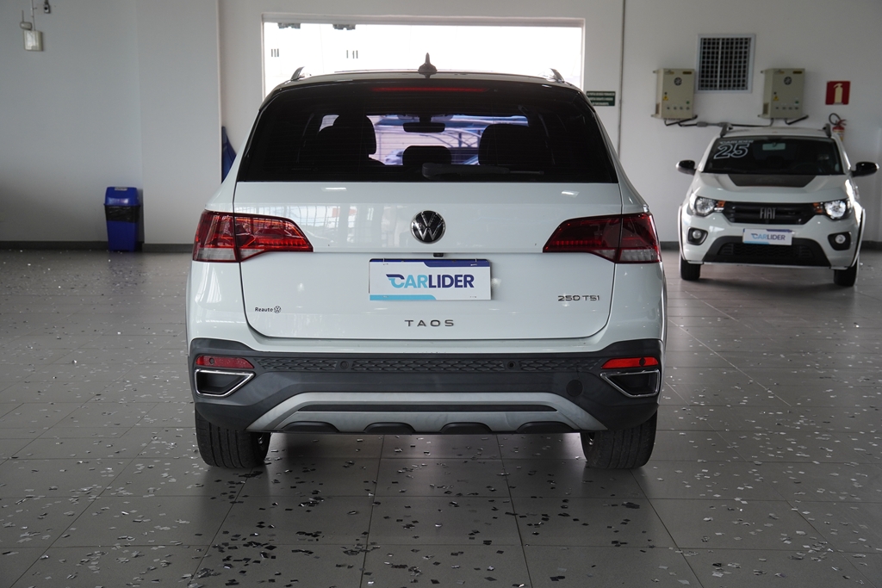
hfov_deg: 45.0
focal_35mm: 44
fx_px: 1066
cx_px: 441
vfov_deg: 30.9
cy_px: 294
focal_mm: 29
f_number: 4
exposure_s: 1/160
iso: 400
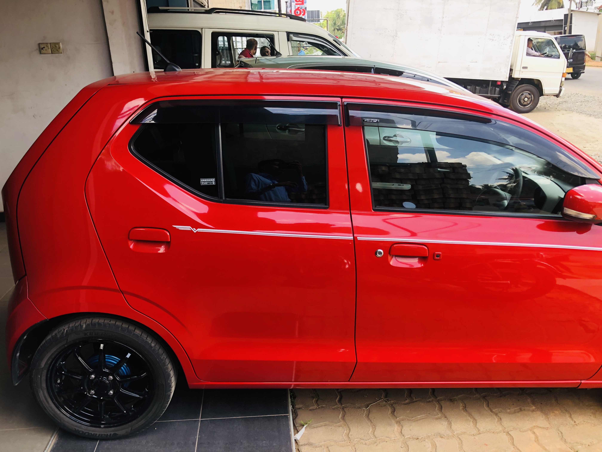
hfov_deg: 63.4
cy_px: 226
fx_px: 487
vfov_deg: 49.7
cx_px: 301
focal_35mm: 28
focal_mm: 4
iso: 40
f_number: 1.8
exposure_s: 1/120
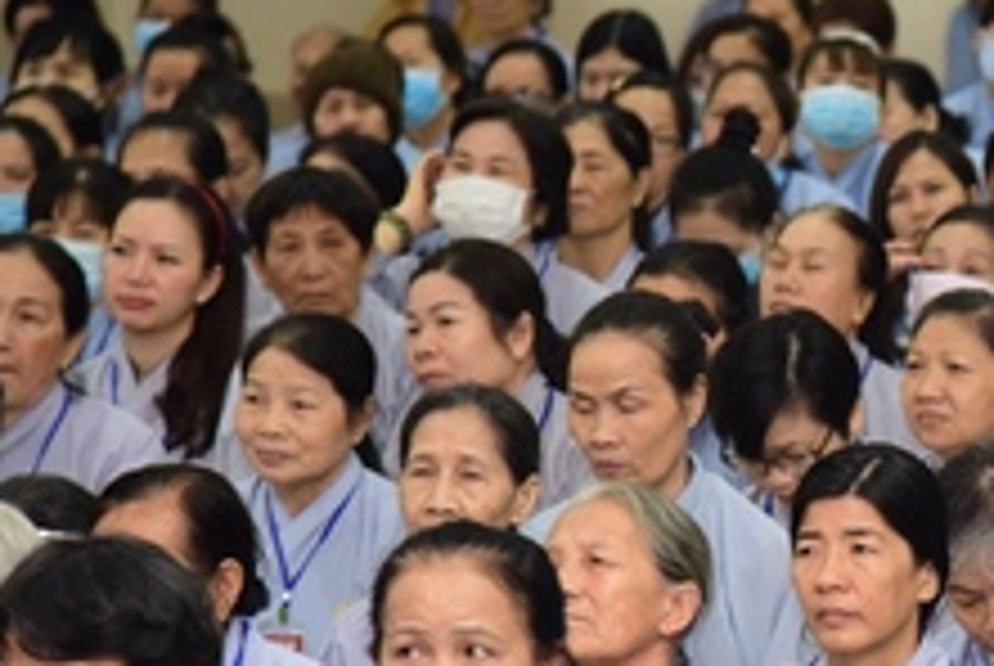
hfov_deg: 5.8
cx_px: 1300
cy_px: 414
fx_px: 9760
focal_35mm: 353
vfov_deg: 3.9
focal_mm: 120
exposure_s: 1/40
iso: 800
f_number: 4
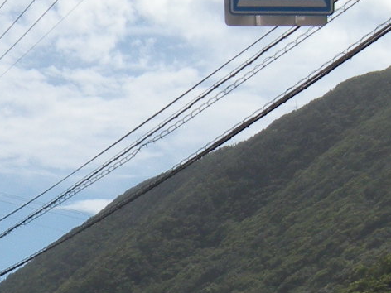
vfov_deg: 9.6
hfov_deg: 12.9
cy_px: 401
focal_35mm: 152
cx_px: 69
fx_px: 1717
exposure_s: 1/443
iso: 64
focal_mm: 5.9
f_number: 6.4
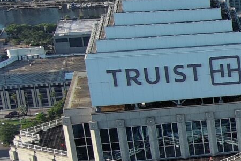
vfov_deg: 8.2
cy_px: 194
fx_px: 1104
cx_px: 589
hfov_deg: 10.6
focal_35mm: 165
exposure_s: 1/53.2
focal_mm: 10.57
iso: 100
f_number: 2.8
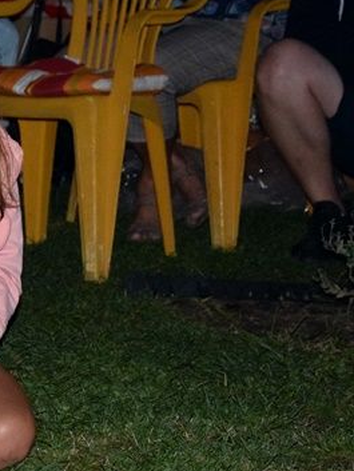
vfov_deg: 10.7
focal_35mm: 184
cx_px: -176
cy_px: 272
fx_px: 2507
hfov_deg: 7.9
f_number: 5
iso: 3200
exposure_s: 1/60
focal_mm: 50
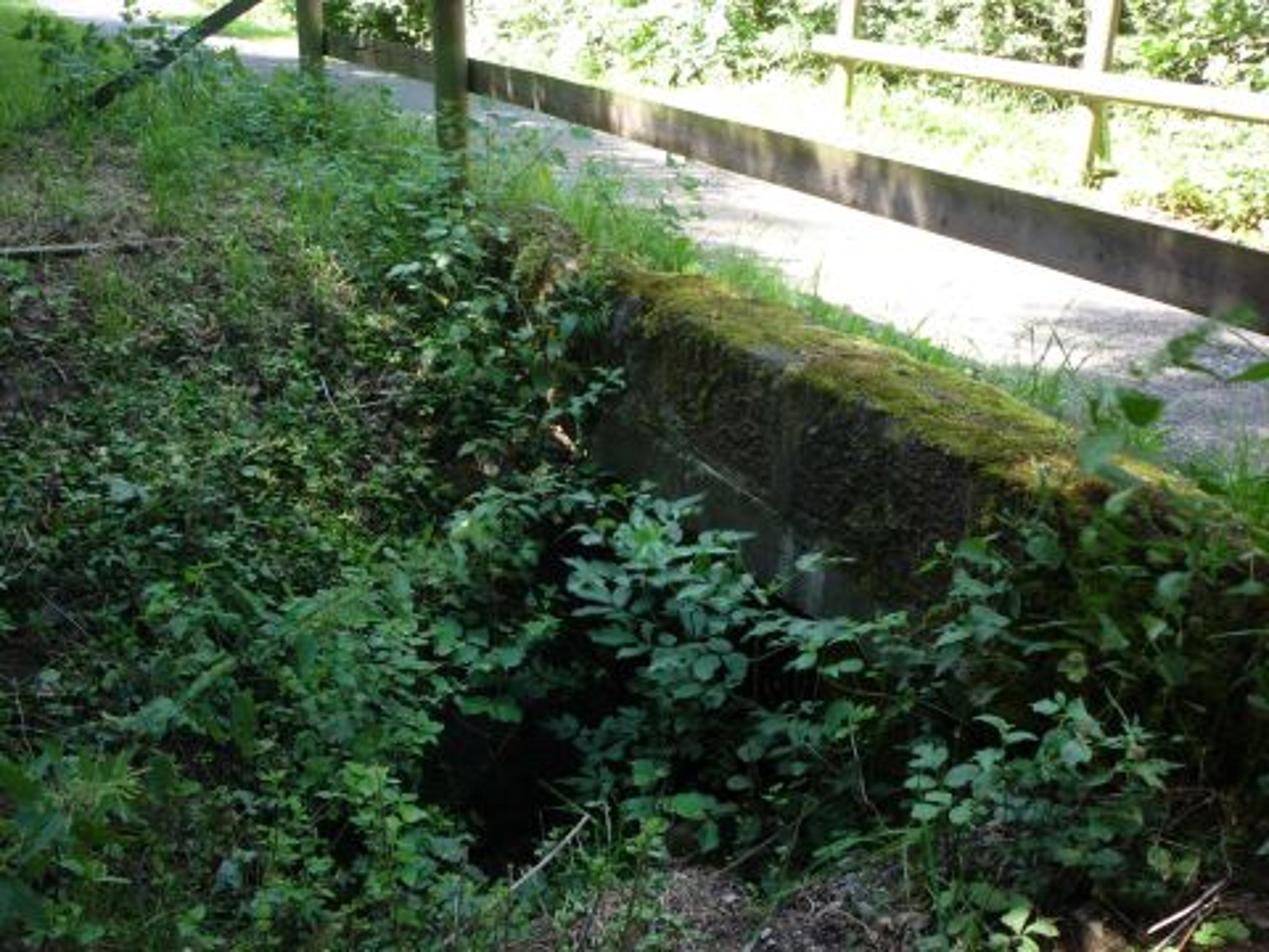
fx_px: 1173
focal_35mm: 32
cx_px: 634
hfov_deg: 56.8
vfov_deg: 44.2
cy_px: 476
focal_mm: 5.2
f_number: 3.3
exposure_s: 1/40
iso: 100
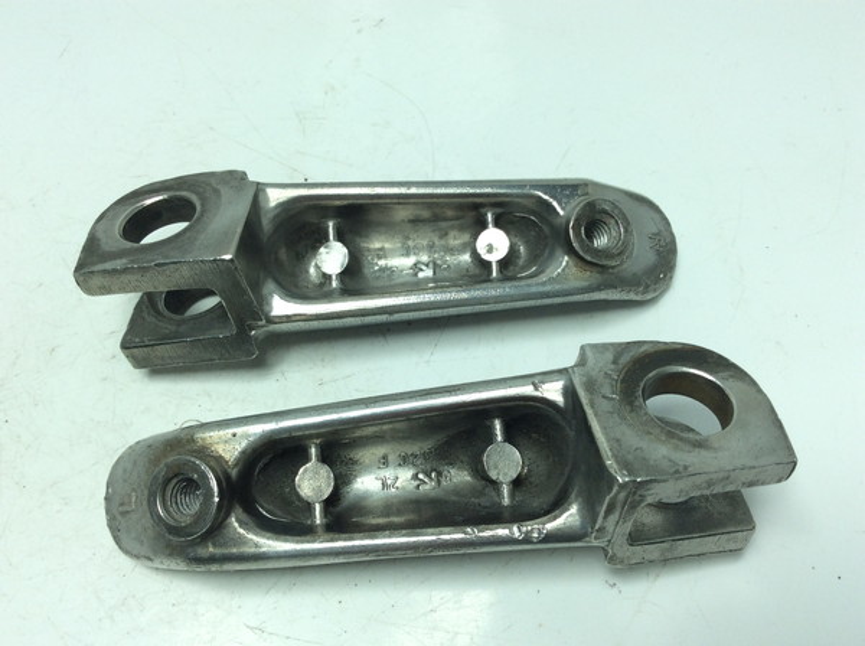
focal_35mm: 32
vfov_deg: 44.0
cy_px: 323
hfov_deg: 56.9
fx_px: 798
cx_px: 432
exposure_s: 1/394
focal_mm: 3.3
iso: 32
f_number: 2.4
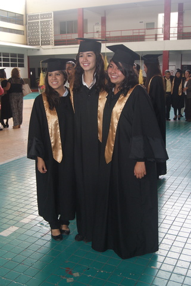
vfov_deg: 49.5
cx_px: 96
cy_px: 143
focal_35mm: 39
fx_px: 310
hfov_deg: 34.3
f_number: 5.6
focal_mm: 26
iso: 400
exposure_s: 1/60
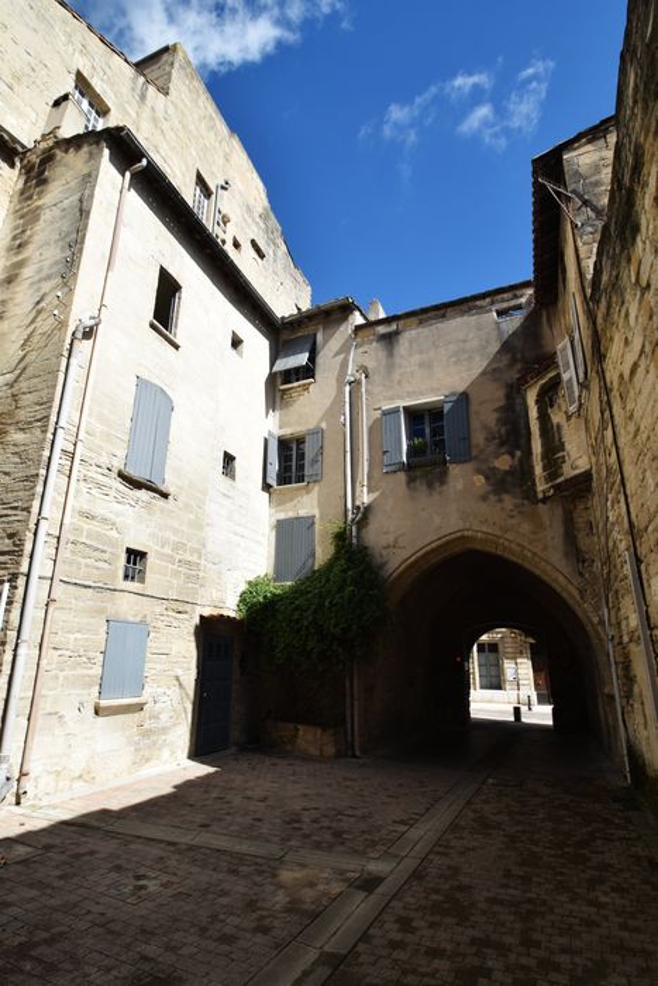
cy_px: 493
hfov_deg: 67.4
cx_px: 329
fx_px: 493
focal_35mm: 18
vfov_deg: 90.0
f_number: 9
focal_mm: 12
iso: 200
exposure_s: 1/320
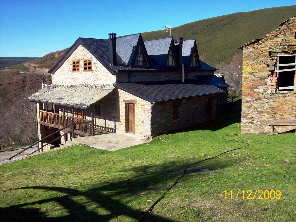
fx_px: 308
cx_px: 148
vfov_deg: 39.6
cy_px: 111
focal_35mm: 36
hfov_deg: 51.4
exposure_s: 1/576
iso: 80
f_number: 4.8
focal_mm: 6
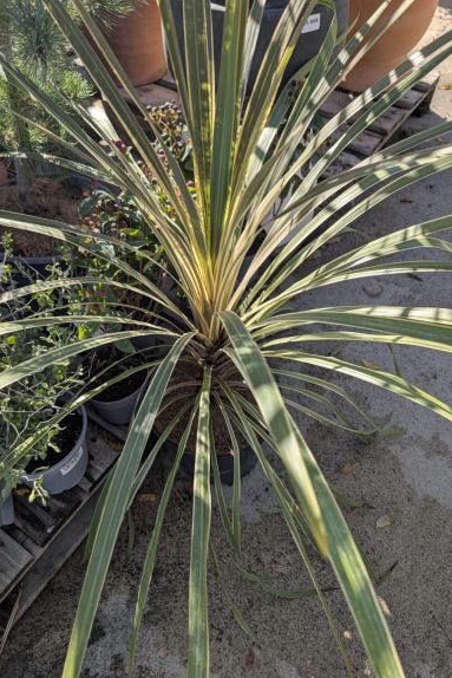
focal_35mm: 26
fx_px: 489
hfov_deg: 49.6
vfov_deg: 69.4
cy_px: 330
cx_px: 224
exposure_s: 1/452
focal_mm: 6.9
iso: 20
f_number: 1.68
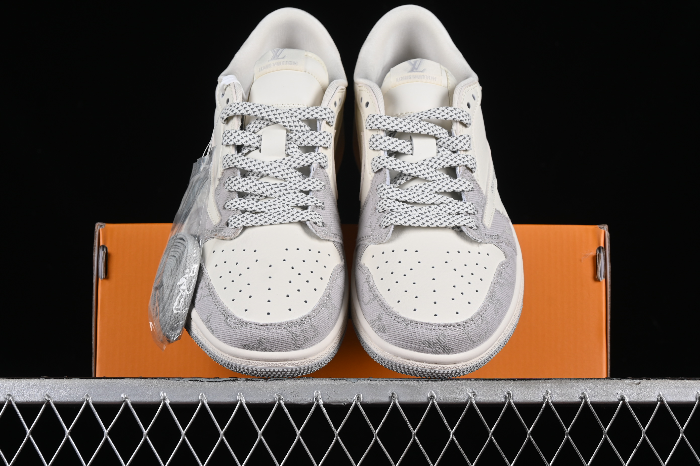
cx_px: 350
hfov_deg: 27.0
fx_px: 1458
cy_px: 233
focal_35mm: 75
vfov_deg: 18.2
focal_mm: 50
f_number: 8
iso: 160
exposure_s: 1/80
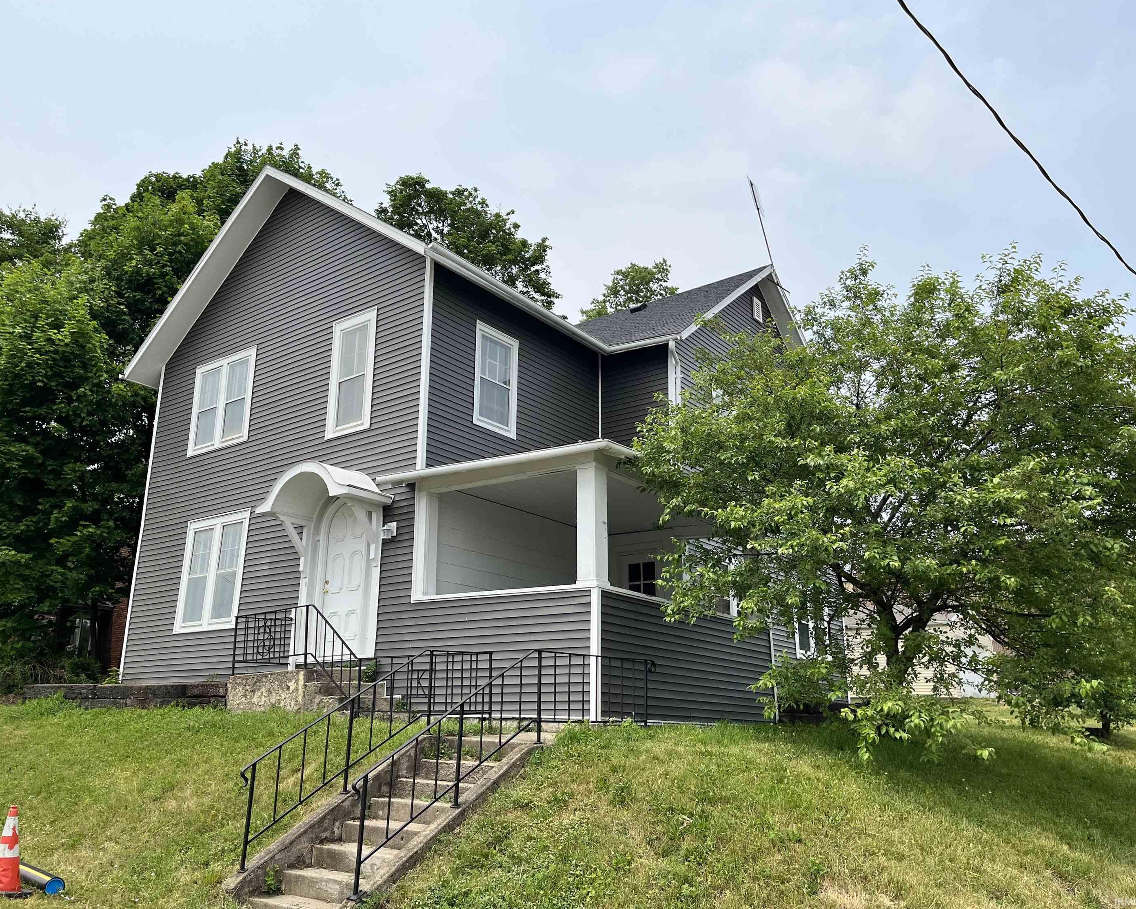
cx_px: 519
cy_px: 440
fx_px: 941
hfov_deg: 62.1
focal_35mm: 28
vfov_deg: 51.5
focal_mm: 5.1
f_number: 1.6
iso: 50
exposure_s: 1/3876
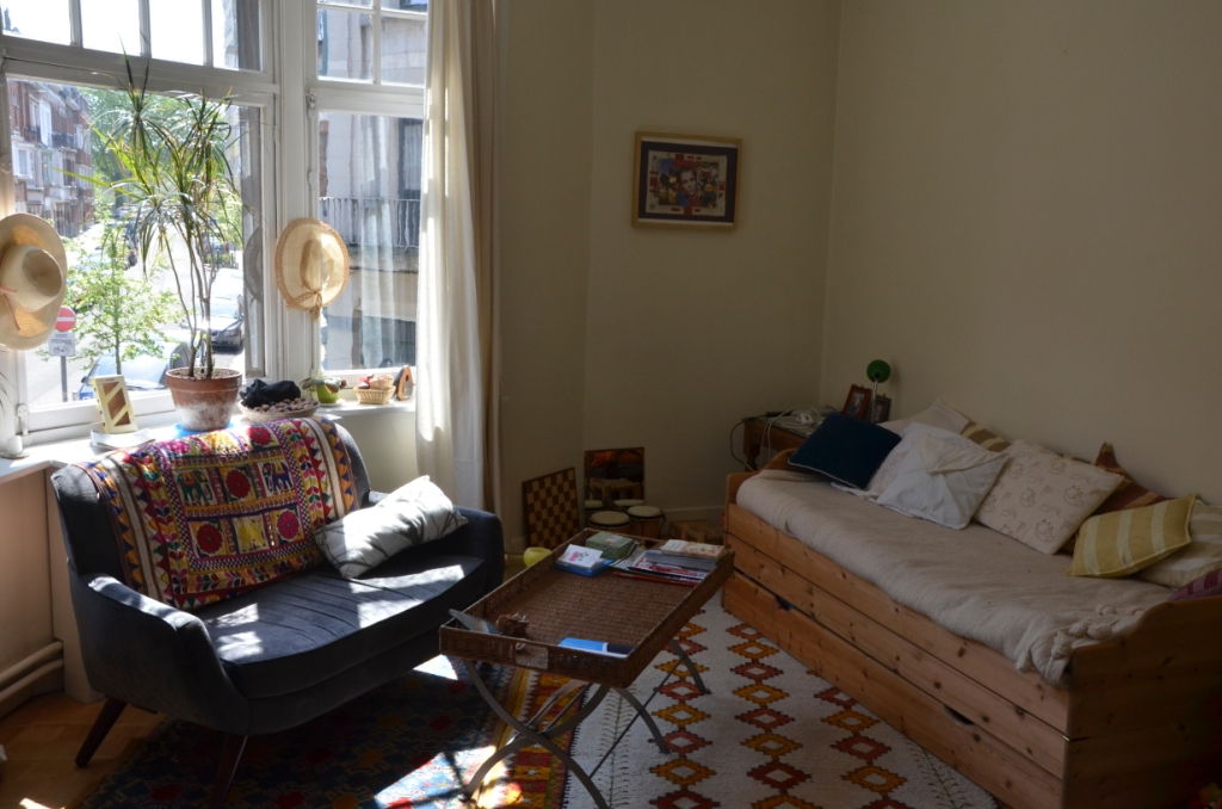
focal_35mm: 36
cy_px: 404
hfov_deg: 53.2
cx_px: 611
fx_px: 1219
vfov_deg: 36.7
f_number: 11
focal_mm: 24
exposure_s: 1/100
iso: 400
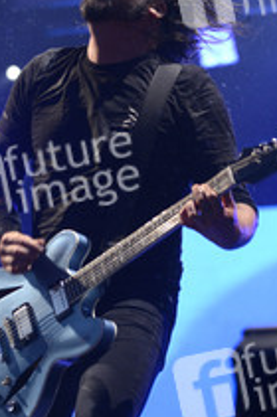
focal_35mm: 171
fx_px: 1980
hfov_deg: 8.0
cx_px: 95
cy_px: 279
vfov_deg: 12.0
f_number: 3.2
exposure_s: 1/250
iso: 1250
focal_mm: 90
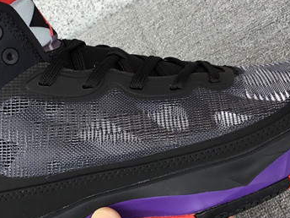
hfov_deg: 24.1
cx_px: 112
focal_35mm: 81
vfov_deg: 18.2
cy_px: 109
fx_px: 679
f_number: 2.4
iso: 32
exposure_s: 1/100
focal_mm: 3.3
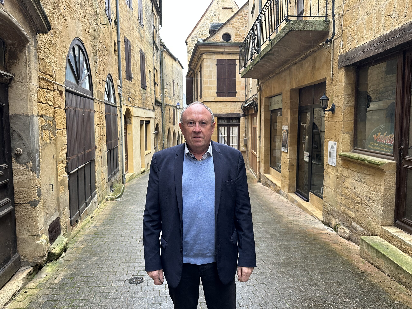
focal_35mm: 24
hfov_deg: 71.6
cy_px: 154
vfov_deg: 56.8
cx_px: 206
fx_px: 286
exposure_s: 1/121
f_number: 1.78
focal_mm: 6.86
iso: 200
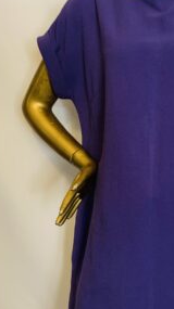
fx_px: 435
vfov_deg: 39.2
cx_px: 152
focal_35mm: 53
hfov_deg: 22.1
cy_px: 159
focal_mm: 4.25
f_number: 1.8
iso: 160
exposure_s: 1/50
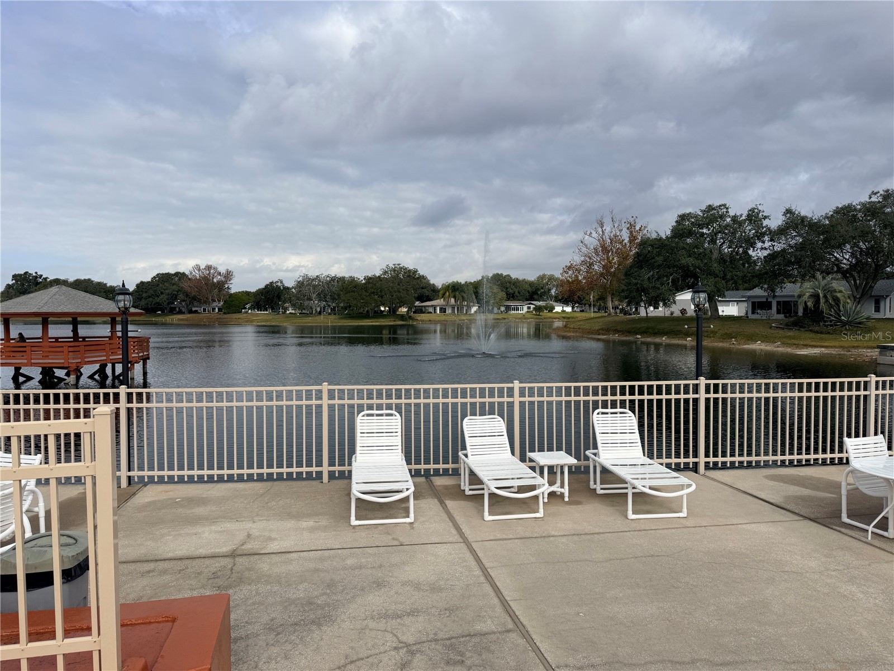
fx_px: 620
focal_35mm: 24
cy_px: 336
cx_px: 447
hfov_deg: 71.6
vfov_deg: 56.8
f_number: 1.78
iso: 80
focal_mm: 6.76
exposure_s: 1/8130
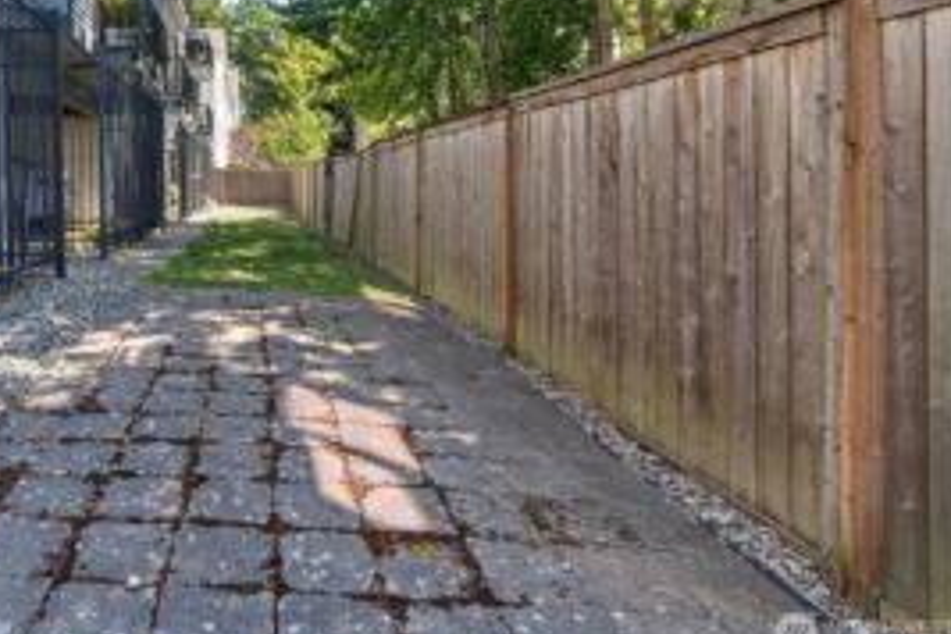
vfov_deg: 51.7
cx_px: 267
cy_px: 191
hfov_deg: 70.0
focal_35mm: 24
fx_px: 634
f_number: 7.1
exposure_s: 1/40
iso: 200
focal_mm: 16
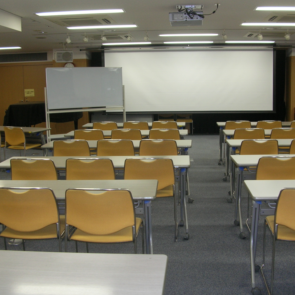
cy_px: 146
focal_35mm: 42
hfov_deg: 39.9
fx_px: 405
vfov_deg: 40.0
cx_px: 169
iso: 68
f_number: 2.8
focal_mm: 5.8
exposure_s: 1/29.3
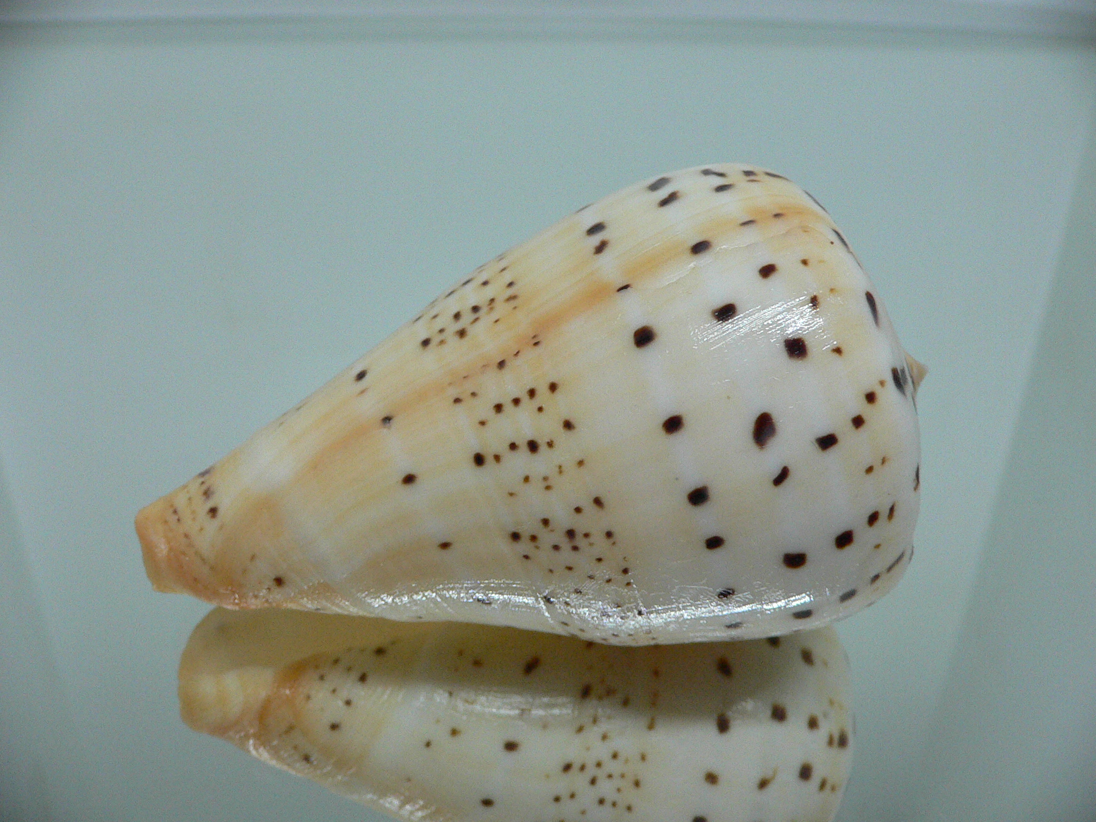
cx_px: 548
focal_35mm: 35
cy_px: 411
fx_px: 1108
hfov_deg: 52.6
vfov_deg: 40.7
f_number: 2.8
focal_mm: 4.6
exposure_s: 1/60
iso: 200
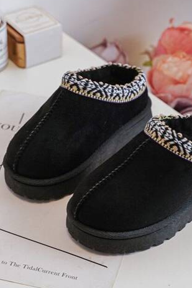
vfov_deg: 35.0
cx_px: 124
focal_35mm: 57
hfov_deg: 23.7
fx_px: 456
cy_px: 128
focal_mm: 44
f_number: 4
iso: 500
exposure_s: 1/100
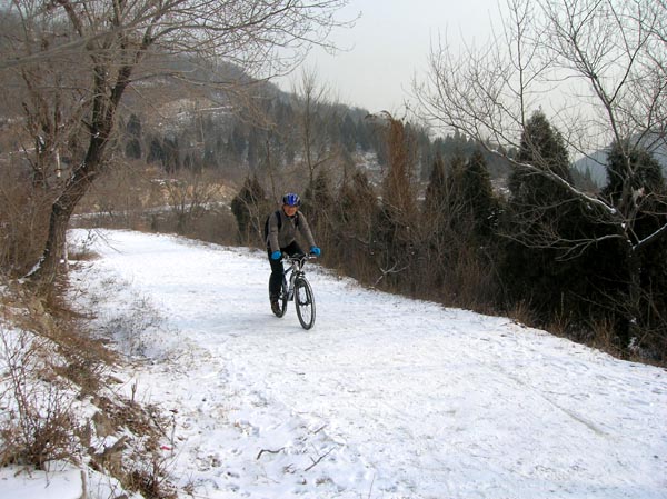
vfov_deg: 41.7
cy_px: 250
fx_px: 655
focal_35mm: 34
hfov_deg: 54.0
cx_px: 334
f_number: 4.9
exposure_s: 1/310
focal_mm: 5.7
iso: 50
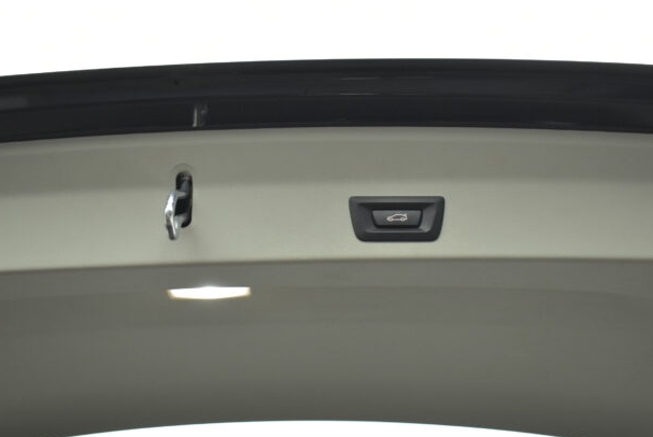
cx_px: 331
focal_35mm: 44
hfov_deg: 44.8
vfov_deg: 30.8
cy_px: 234
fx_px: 792
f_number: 3.8
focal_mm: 23
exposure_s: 1/100
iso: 1600
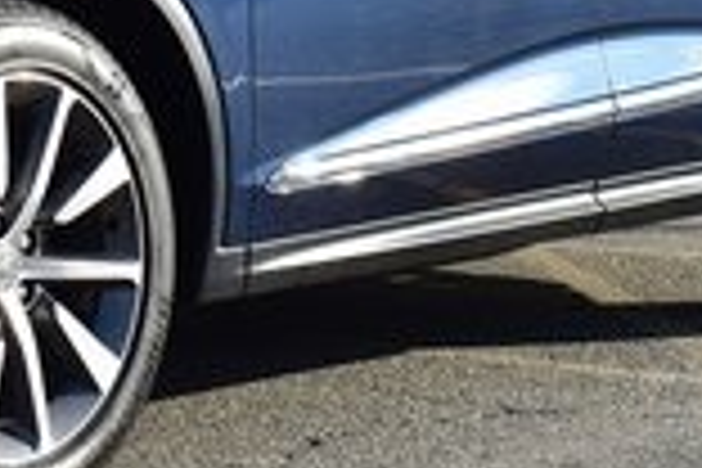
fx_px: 3238
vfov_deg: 8.0
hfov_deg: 12.2
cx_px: -4
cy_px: -333
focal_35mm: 166
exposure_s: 1/250
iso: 100
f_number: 8
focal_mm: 27
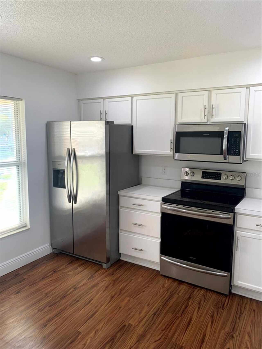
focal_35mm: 26
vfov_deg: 67.3
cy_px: 174
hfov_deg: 53.0
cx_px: 131
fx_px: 263
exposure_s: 1/121
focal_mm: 4.25
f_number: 1.8
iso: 64
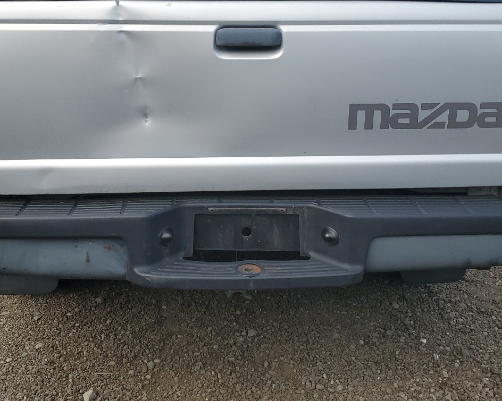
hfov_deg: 42.9
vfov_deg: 34.6
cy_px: 134
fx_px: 639
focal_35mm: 43
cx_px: 239
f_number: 1.5
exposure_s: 1/2000
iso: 50
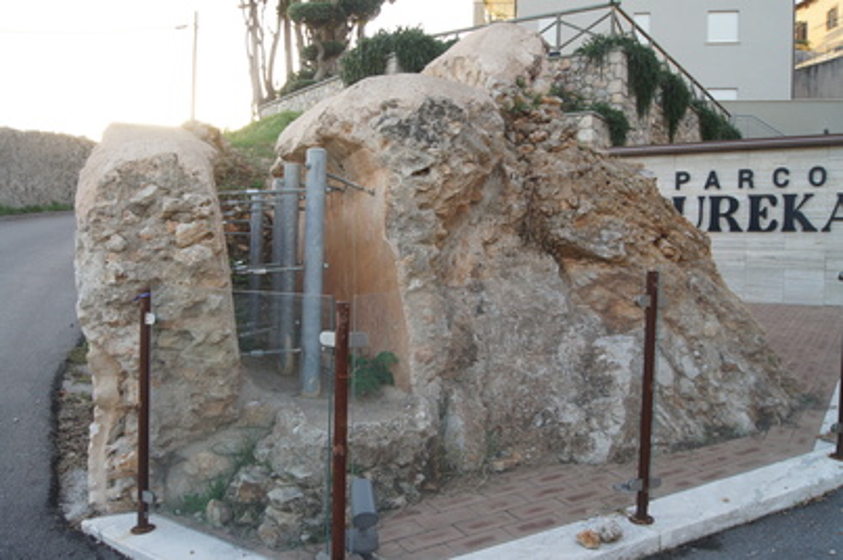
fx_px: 702
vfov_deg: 43.5
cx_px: 422
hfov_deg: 62.0
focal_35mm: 30
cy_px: 280
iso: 200
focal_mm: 20
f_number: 9
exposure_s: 1/20
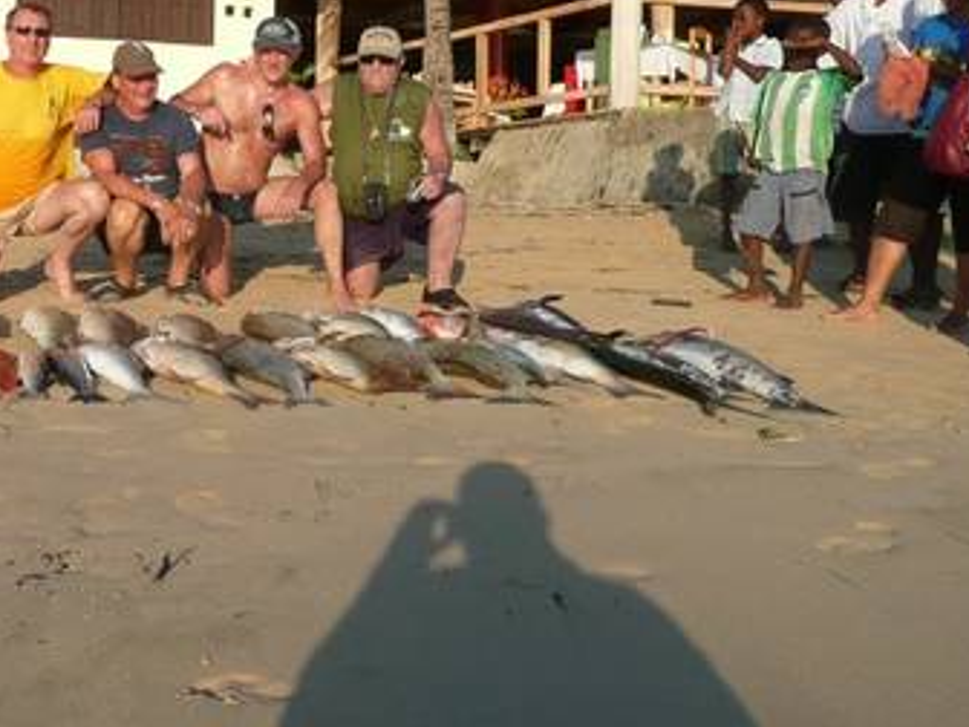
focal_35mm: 50
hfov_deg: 36.6
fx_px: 1400
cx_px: 164
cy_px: 271
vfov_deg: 29.0
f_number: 3.3
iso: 100
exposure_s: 1/640
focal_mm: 4.6
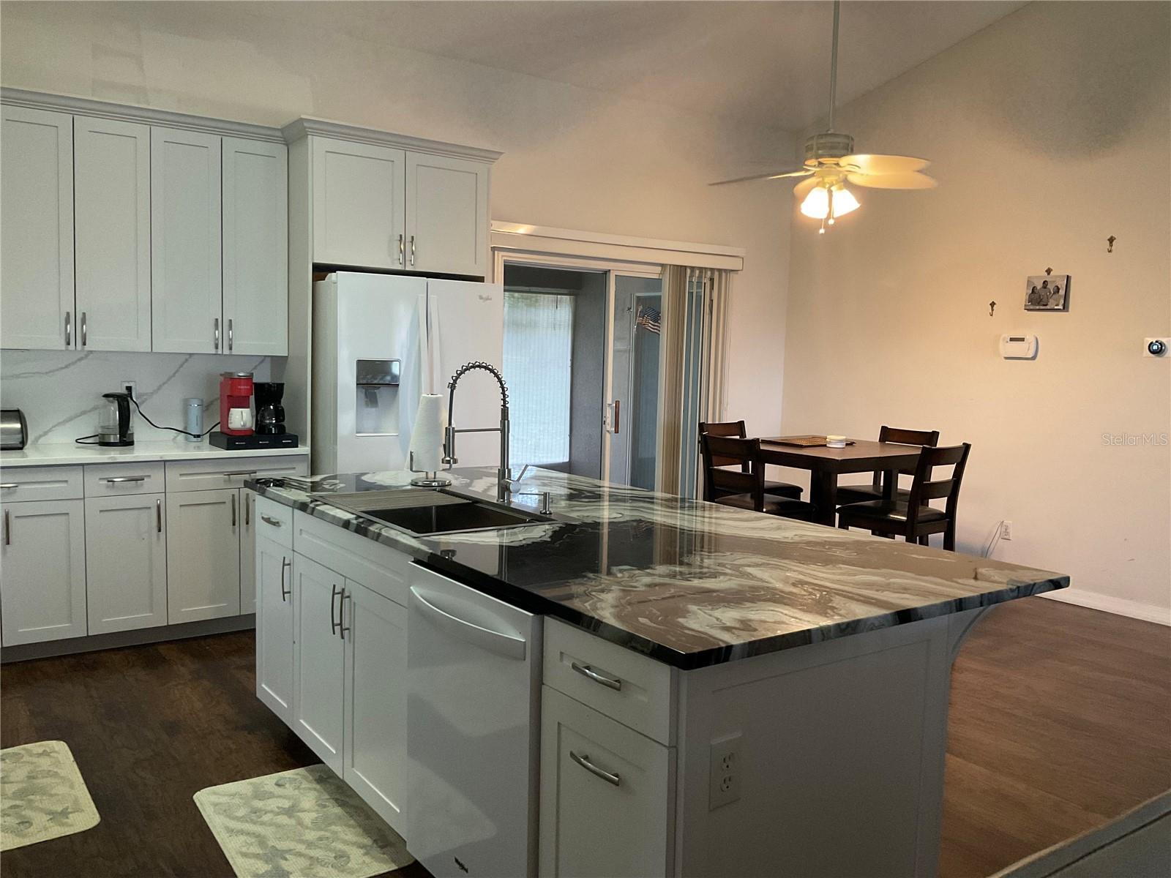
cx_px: 586
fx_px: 981
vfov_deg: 48.2
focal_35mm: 29
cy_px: 439
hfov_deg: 61.7
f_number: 1.8
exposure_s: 1/60
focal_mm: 3
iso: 250
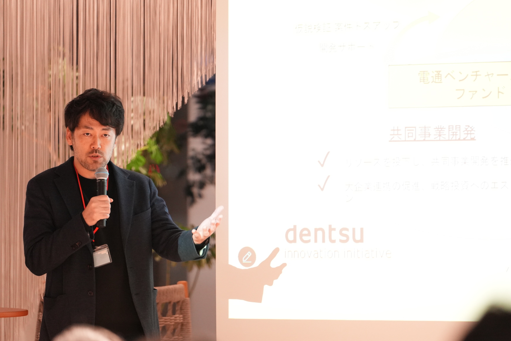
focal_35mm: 206
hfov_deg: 10.0
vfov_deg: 6.7
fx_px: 2924
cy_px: 176
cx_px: 284
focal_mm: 180
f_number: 2.8
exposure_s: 1/160
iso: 4000
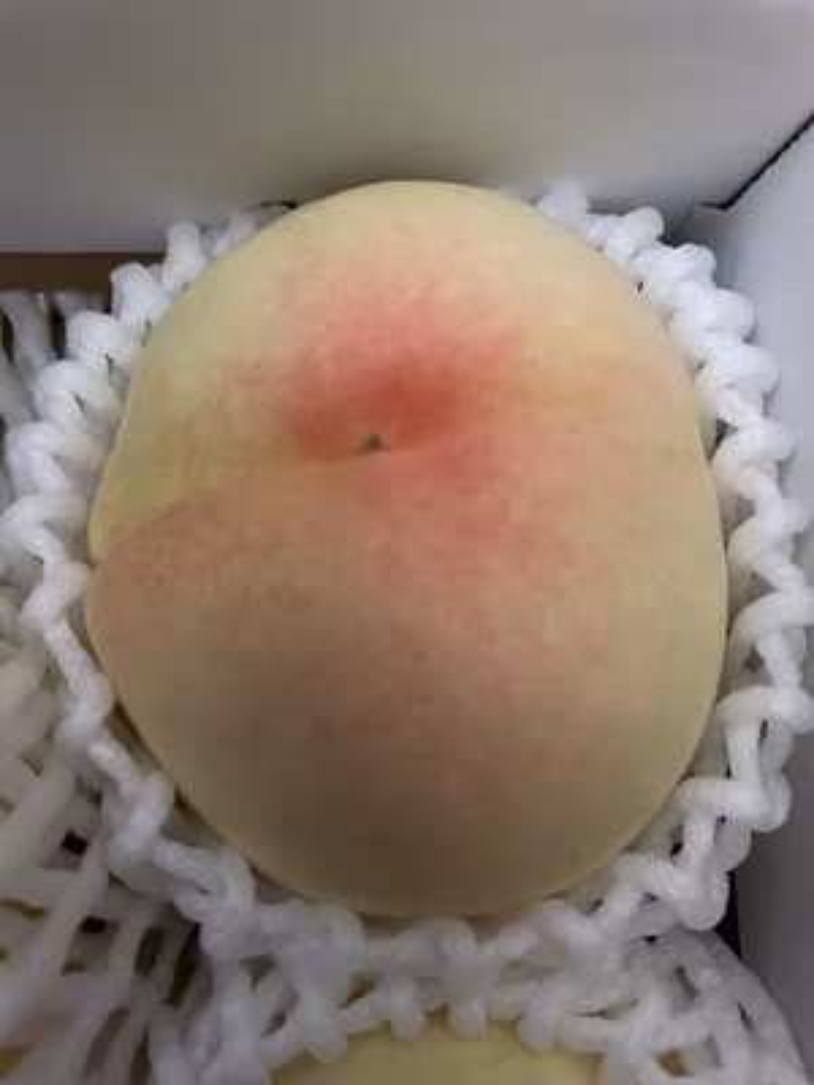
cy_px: 542
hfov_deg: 53.1
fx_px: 815
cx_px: 407
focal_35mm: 26
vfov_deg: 67.3
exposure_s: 1/30
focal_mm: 4.2
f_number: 1.6
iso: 640
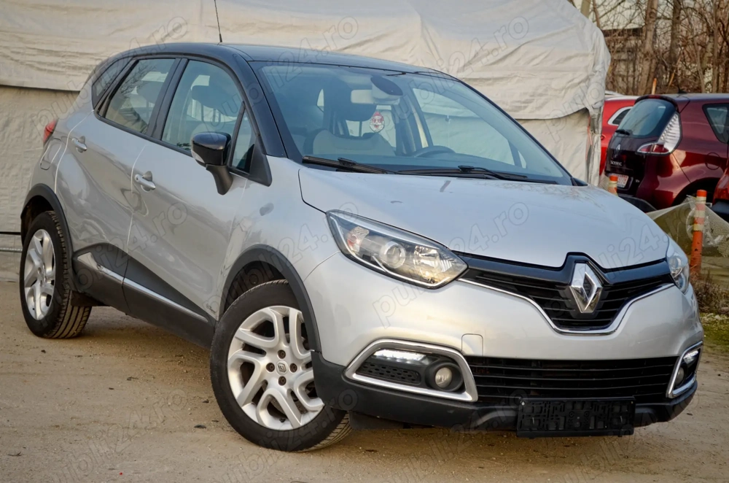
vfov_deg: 16.5
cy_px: 242
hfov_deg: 24.7
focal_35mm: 82
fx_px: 1667
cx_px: 364
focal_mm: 55
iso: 200
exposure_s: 1/100
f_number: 5.6
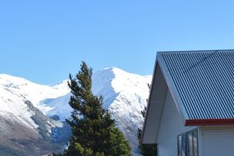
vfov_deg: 13.6
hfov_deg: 19.9
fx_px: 630
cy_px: 197
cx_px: -35
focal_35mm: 97
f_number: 8
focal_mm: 24
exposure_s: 1/200
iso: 100
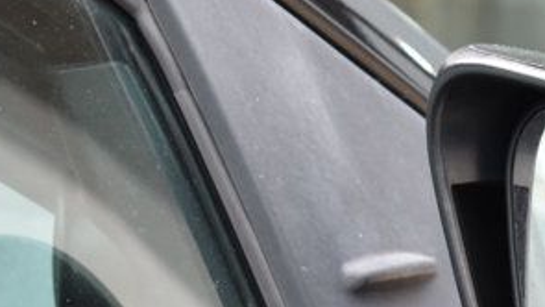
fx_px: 3787
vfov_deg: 4.6
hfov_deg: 8.1
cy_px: 409
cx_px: 776
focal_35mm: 262
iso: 640
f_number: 5.6
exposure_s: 1/125
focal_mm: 48
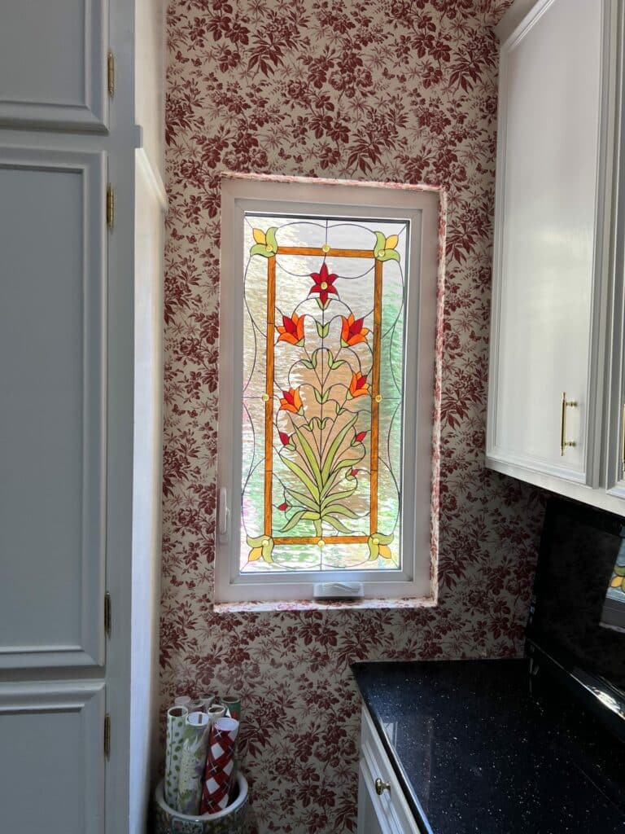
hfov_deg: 53.1
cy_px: 417
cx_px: 312
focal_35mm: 26
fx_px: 626
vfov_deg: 67.3
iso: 40
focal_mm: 5.7
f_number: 1.5
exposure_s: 1/120
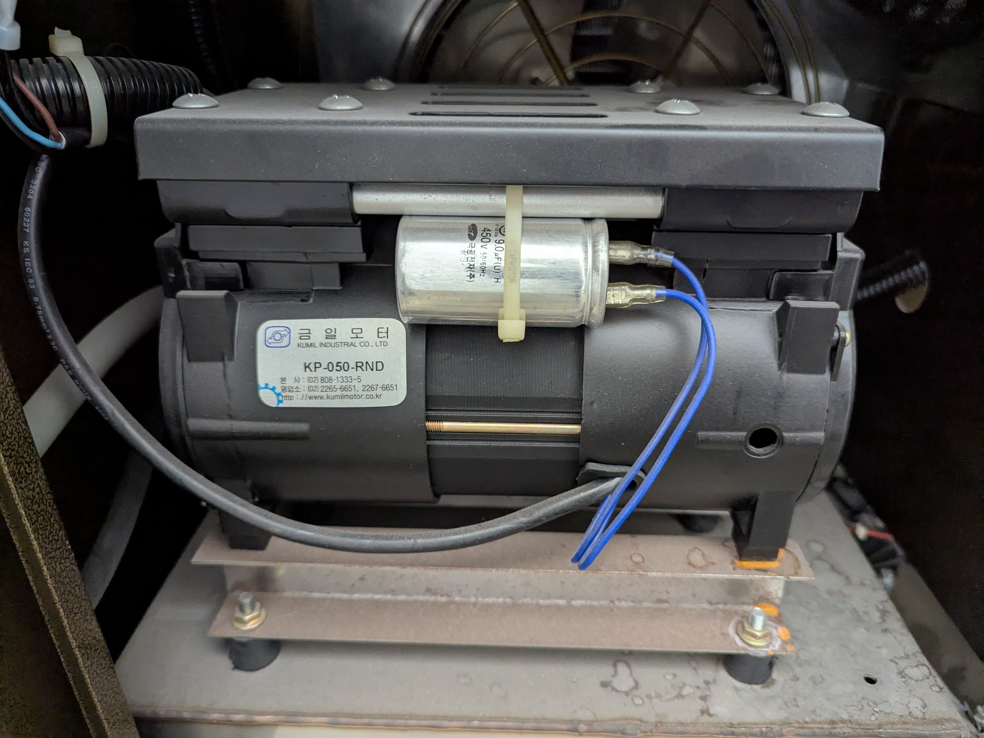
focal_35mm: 24
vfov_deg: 56.8
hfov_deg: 71.6
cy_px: 369
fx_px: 682
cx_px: 492
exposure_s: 1/60.2
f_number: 1.85
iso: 669
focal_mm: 6.81
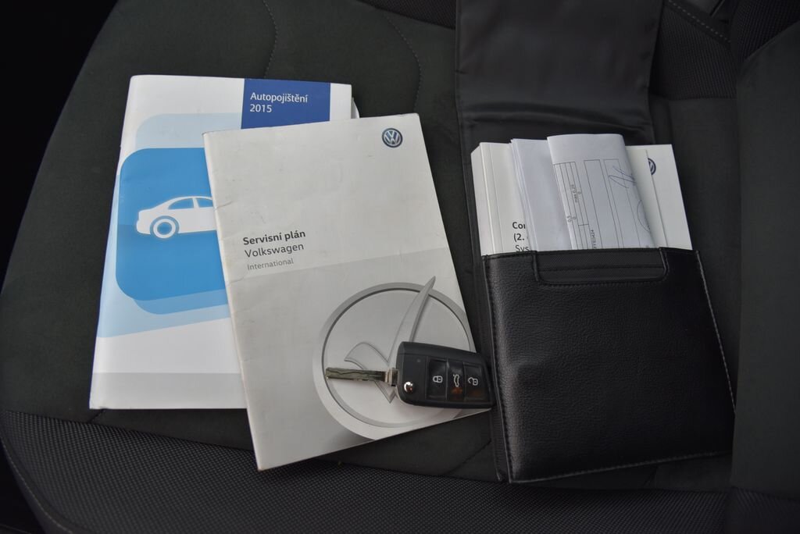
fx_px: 534
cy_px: 267
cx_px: 400
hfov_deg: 73.7
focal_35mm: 24
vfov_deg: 53.2
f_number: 4
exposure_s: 1/30
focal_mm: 24
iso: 500
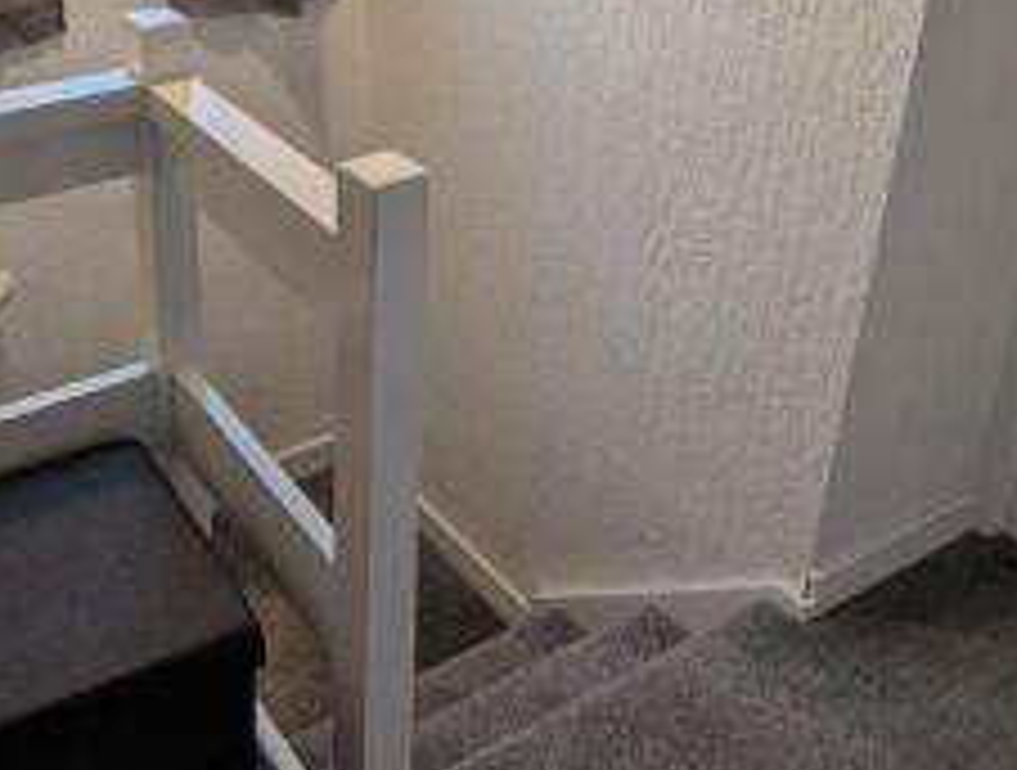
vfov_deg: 34.1
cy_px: 133
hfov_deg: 44.5
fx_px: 1208
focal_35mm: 41
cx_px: 288
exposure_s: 1/28.7
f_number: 2.2
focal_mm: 2.35
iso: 50
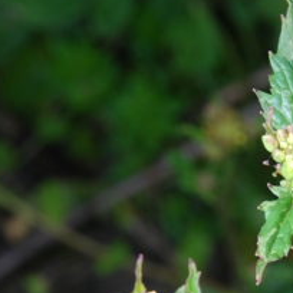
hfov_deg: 4.9
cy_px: 230
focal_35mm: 360
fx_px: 3447
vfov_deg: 4.9
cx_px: 267
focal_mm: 90
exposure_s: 1/40
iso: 100
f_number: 16
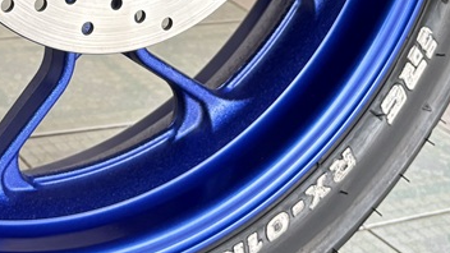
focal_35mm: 103
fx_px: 1229
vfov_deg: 11.0
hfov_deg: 20.7
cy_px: -192
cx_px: 167
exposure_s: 1/103
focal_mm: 5.96
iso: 125
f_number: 1.6
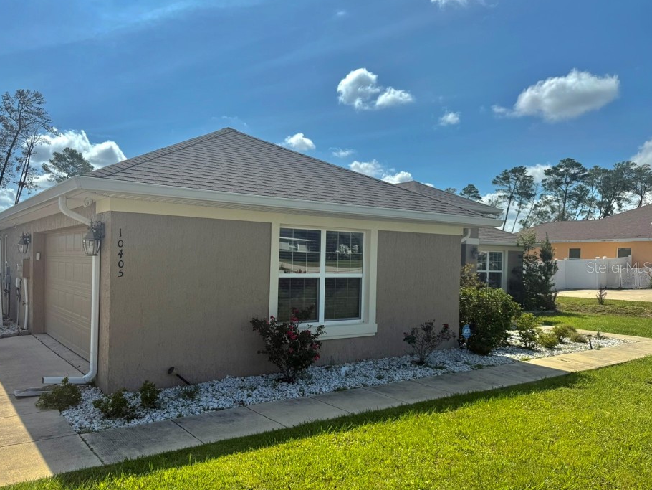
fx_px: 509
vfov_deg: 51.3
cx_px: 287
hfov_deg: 65.1
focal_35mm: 27
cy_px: 267
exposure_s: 1/8130
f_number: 1.78
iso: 80
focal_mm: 6.76
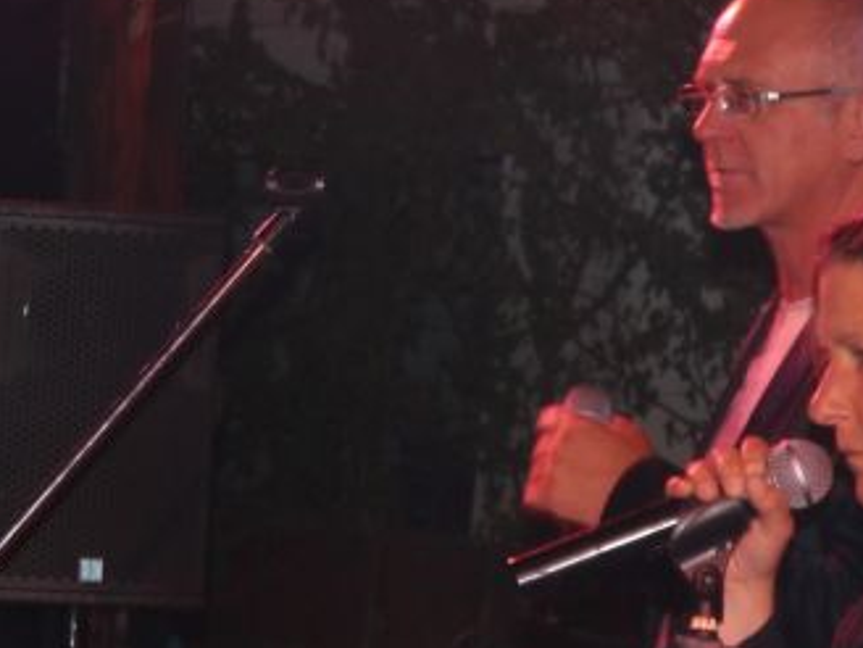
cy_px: 287
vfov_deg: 7.8
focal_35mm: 190
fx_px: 4737
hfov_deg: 10.4
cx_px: 579
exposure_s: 1/125
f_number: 5.5
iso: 800
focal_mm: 39
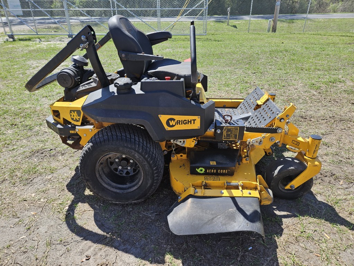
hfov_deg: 73.9
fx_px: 235
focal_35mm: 23
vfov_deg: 58.9
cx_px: 177
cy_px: 133
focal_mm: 5.4
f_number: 1.8
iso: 25
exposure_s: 1/709
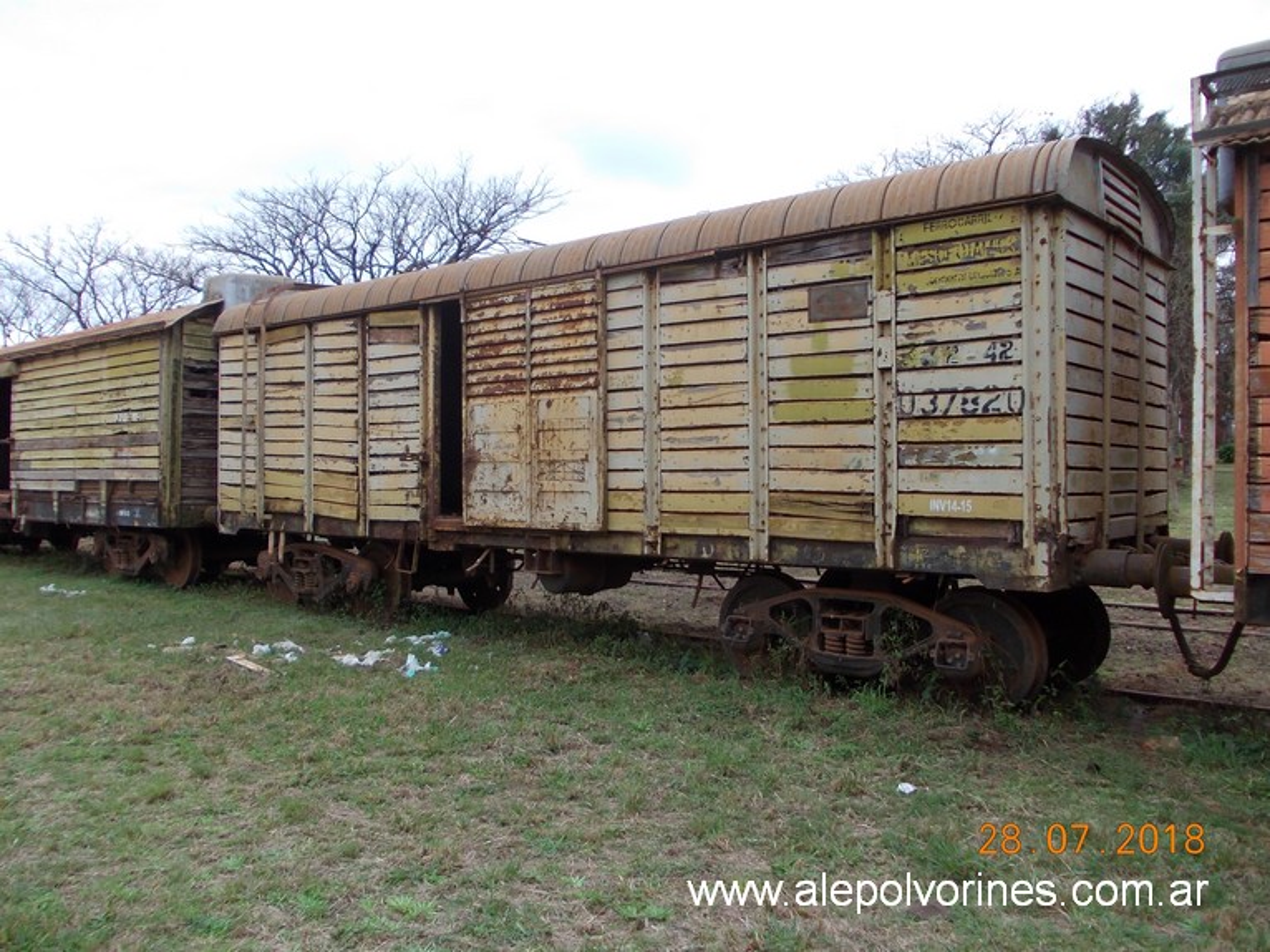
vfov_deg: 49.7
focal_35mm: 28
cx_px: 635
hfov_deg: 63.5
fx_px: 1027
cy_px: 476
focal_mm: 4
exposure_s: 1/200
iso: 80
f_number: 2.7
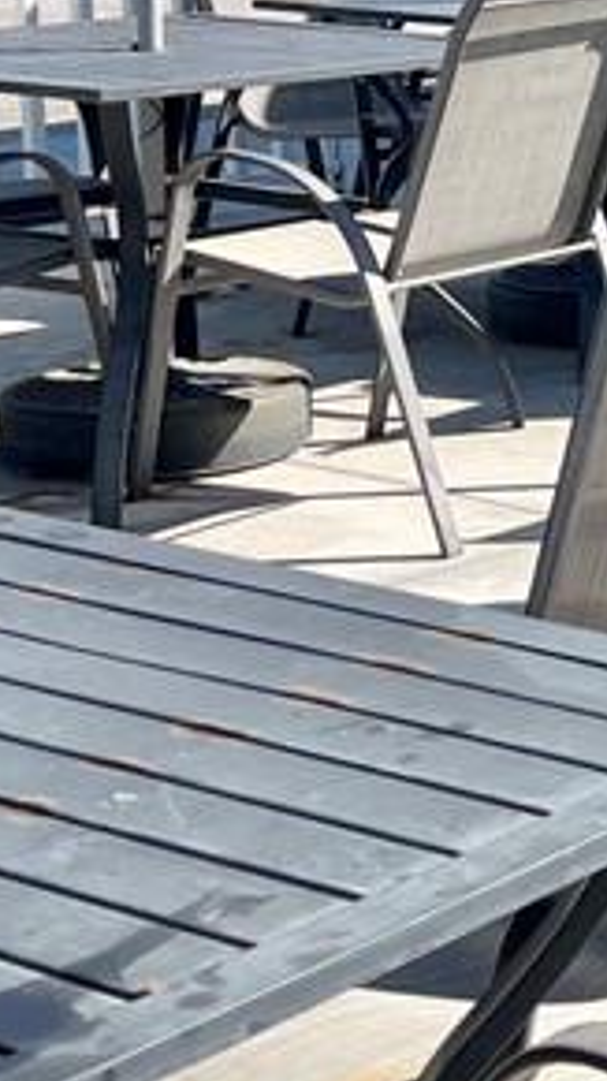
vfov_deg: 20.9
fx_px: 2863
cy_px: 101
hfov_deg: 10.3
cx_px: 1508
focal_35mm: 100
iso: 50
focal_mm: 5.1
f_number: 1.6
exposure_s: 1/2632
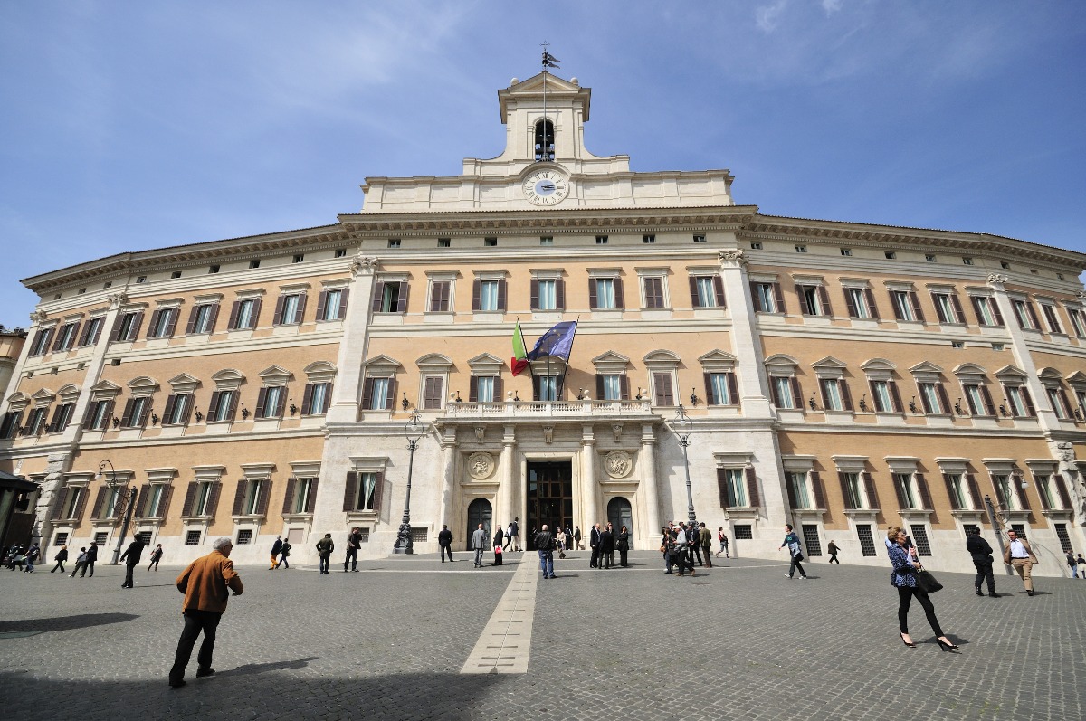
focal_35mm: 15
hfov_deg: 100.5
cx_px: 543
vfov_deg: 77.2
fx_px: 452
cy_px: 360
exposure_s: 1/500
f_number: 9
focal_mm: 10
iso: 200
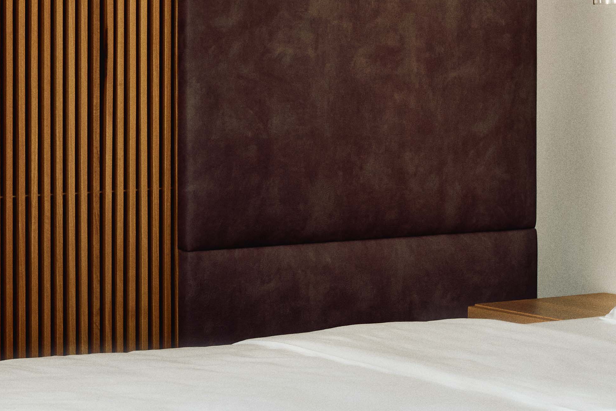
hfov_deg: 14.0
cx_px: 608
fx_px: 2464
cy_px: 131
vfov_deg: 9.5
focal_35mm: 144
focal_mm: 35
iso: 200
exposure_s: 1/20
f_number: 8
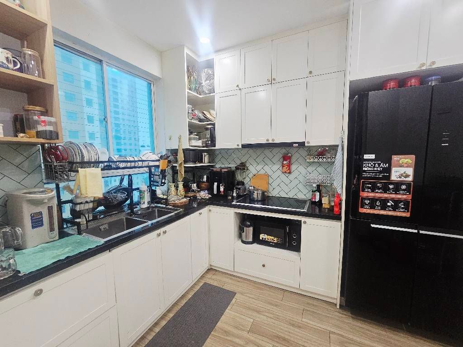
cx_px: 232
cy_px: 174
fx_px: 174
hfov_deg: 106.2
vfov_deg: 89.9
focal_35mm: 13
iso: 320
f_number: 2.2
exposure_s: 1/77.4
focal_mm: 2.2
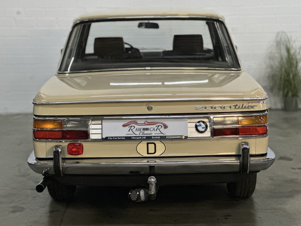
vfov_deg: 19.1
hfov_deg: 25.3
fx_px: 670
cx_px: 150
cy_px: 113
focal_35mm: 77
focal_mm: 9
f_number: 2.8
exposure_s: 1/33
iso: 400
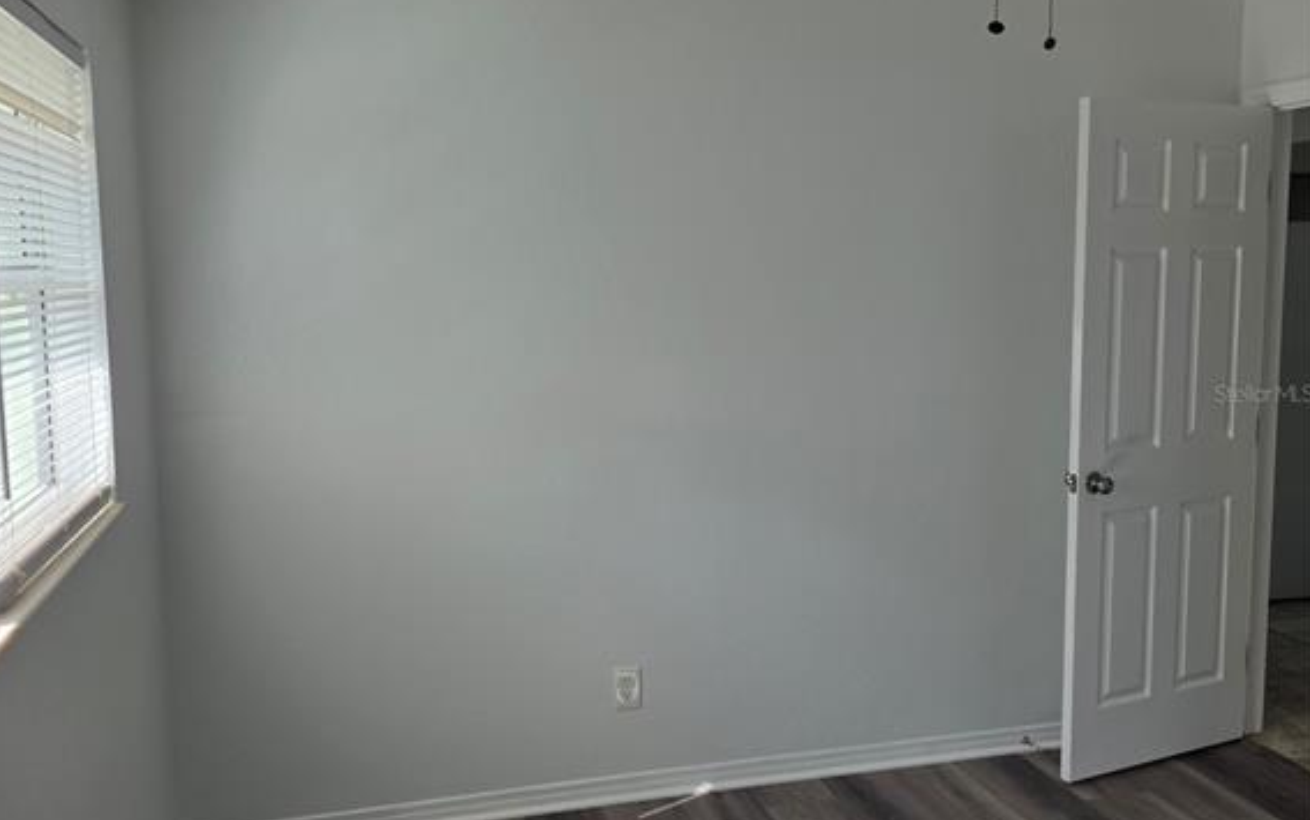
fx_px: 1179
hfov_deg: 58.1
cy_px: 393
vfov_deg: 38.4
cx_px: 654
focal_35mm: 33
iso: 50
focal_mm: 6.25
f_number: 1.7
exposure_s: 1/359
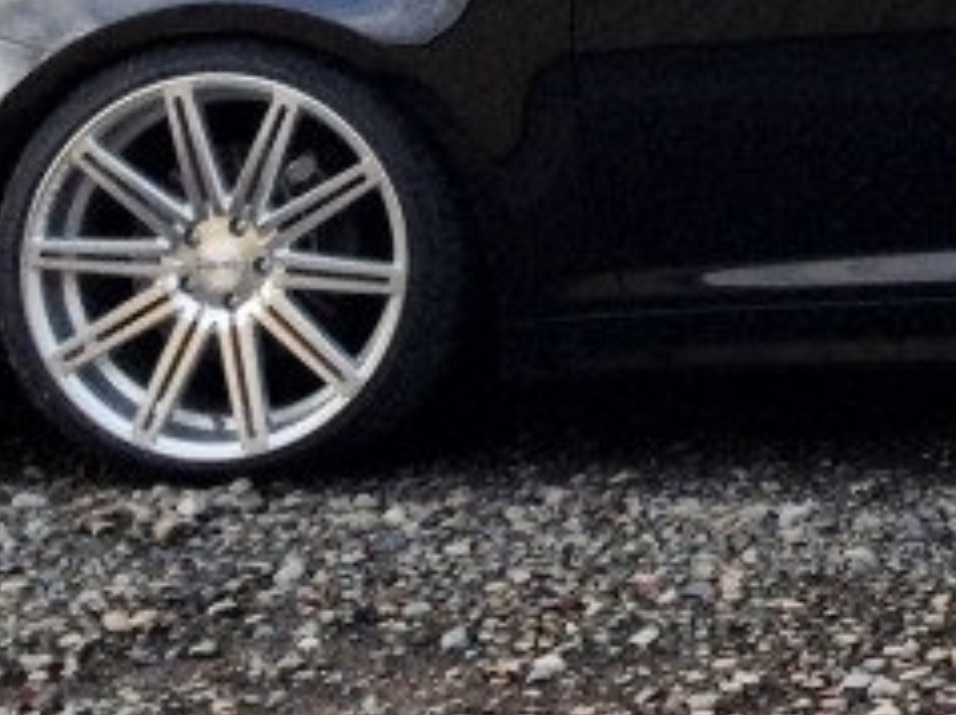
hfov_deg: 13.2
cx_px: 1374
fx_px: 3918
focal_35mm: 142
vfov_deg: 10.0
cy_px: -430
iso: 64
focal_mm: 4.1
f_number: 2.4
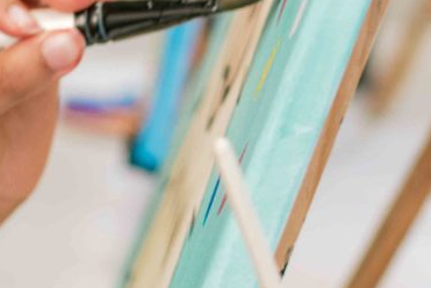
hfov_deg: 10.6
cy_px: -473
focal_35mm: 193
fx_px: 2312
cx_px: 156
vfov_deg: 6.7
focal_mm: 35
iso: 125
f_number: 2
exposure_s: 1/200
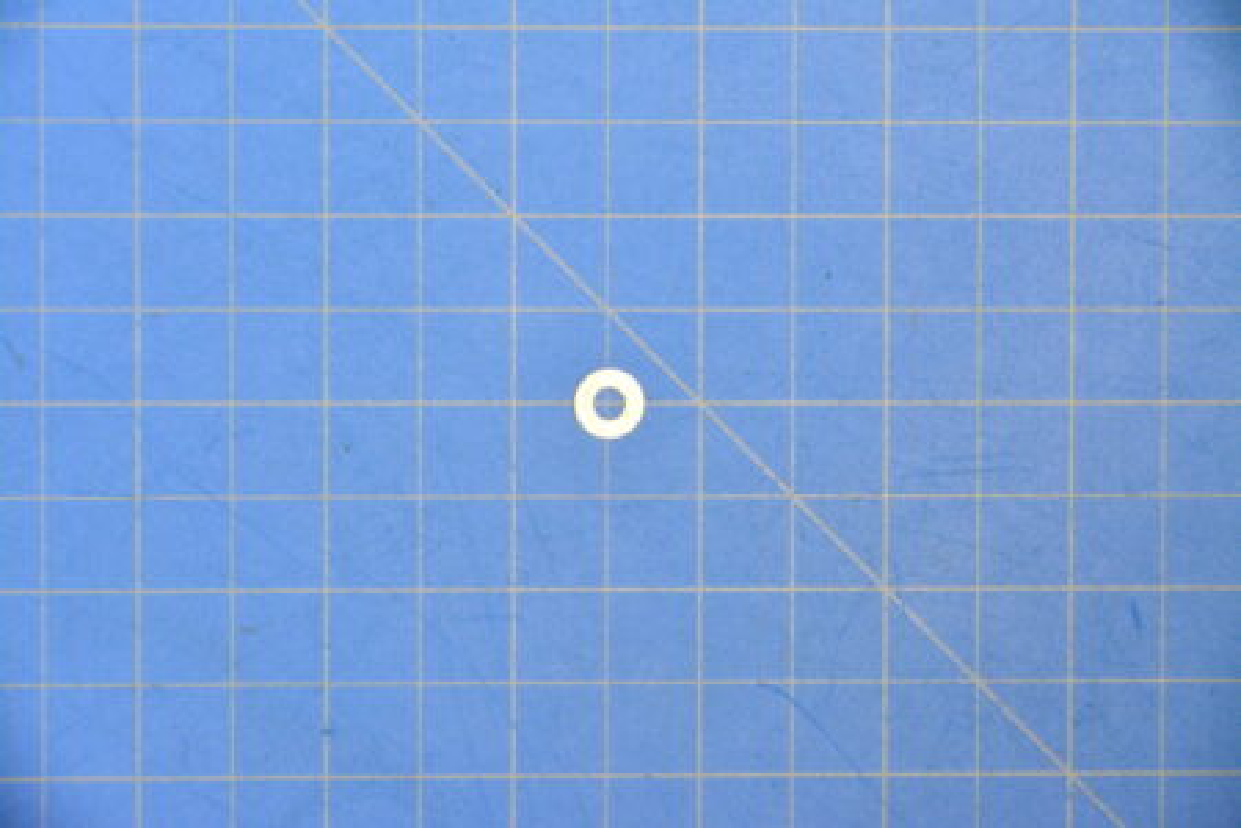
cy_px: 414
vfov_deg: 6.1
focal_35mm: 225
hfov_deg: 9.1
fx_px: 7756
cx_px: 620
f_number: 8
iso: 6400
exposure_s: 1/8
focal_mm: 150
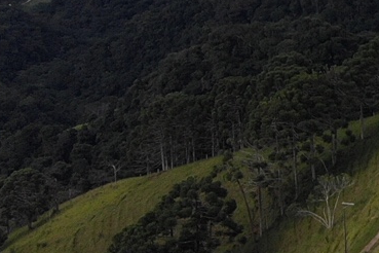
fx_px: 1442
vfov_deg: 9.6
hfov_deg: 13.3
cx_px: 702
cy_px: -185
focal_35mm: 137
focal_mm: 4.5
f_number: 2.8
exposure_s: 1/1198
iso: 100
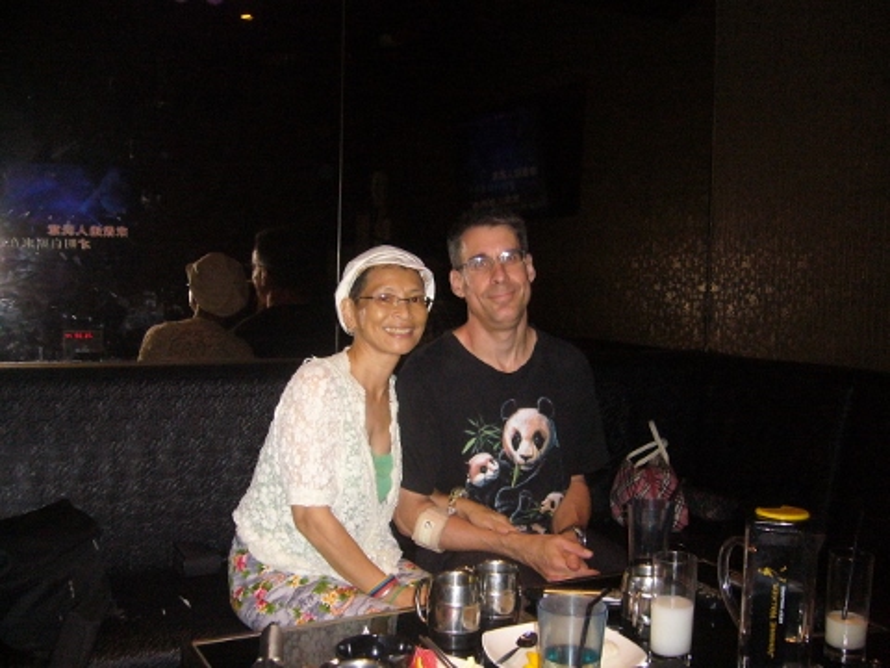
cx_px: 445
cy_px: 334
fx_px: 900
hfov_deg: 52.6
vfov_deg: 40.7
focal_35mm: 35
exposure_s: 1/60
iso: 320
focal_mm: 5.8
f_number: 2.8
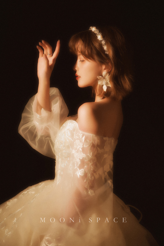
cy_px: 121
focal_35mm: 60
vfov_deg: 33.4
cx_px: 83
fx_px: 410
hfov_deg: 22.6
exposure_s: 1/125
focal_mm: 58
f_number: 3.2
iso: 125
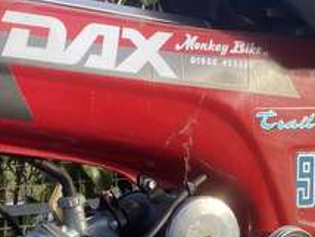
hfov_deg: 24.6
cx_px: 197
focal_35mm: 79
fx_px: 720
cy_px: 284
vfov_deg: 17.8
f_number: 1.8
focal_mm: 4.25
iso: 32
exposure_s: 1/330
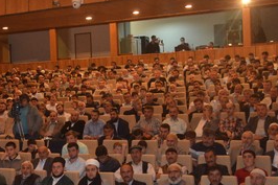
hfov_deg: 28.2
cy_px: 118
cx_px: 11
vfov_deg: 19.9
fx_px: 525
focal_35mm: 68
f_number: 3.5
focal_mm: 18
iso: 1800
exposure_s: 1/60
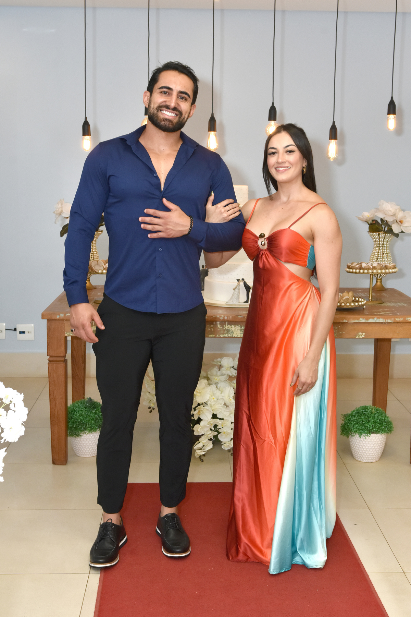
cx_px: 206
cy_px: 308
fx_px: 822
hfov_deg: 28.1
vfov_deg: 41.1
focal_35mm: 48
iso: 640
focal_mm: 32
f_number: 7.1
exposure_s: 1/100
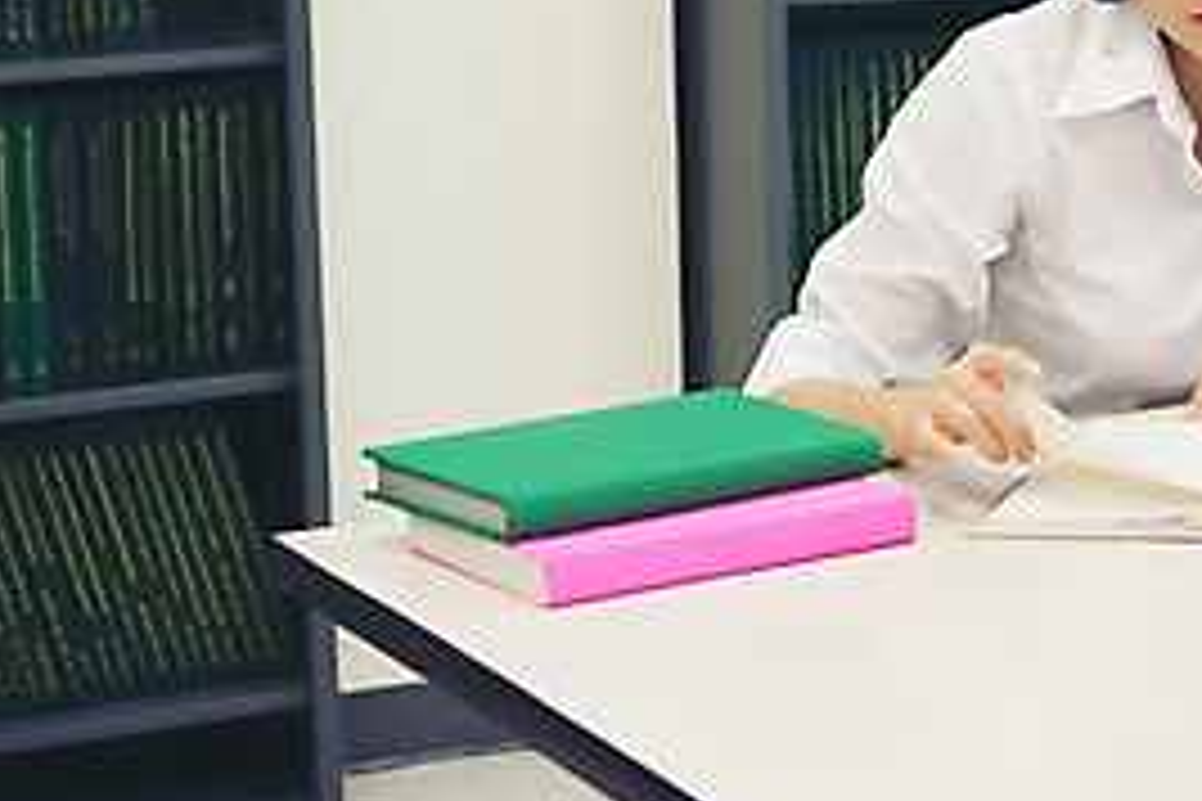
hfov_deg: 16.9
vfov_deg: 11.4
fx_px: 3944
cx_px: 1274
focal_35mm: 118
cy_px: -58
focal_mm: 35
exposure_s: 1/60
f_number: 2.5
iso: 400
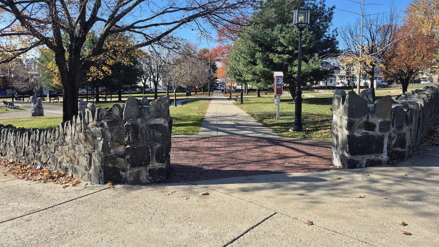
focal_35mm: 26
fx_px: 303
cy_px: 84
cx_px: 217
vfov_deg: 43.8
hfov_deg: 71.9
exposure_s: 1/1014
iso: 25
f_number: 1.8
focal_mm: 5.4
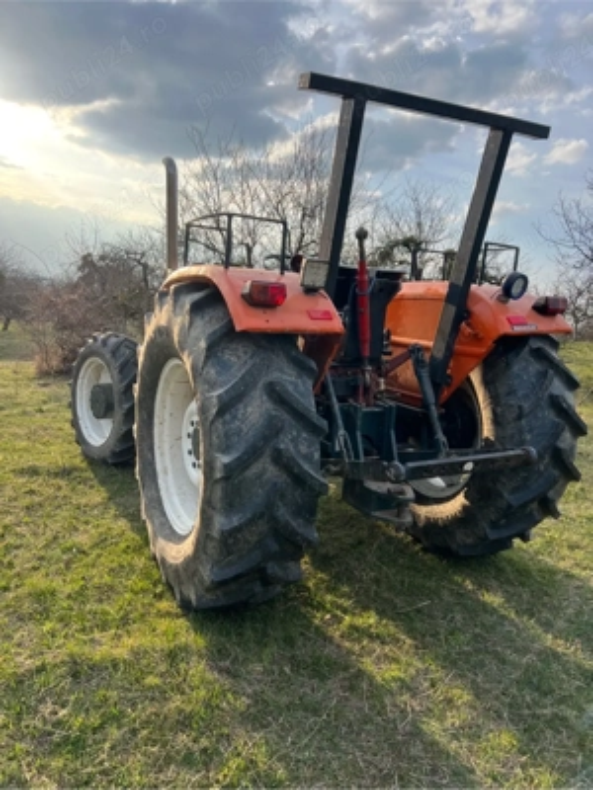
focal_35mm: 26
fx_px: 594
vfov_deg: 67.3
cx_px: 296
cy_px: 395
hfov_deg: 53.1
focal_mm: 5.7
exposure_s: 1/1901
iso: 50
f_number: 1.5
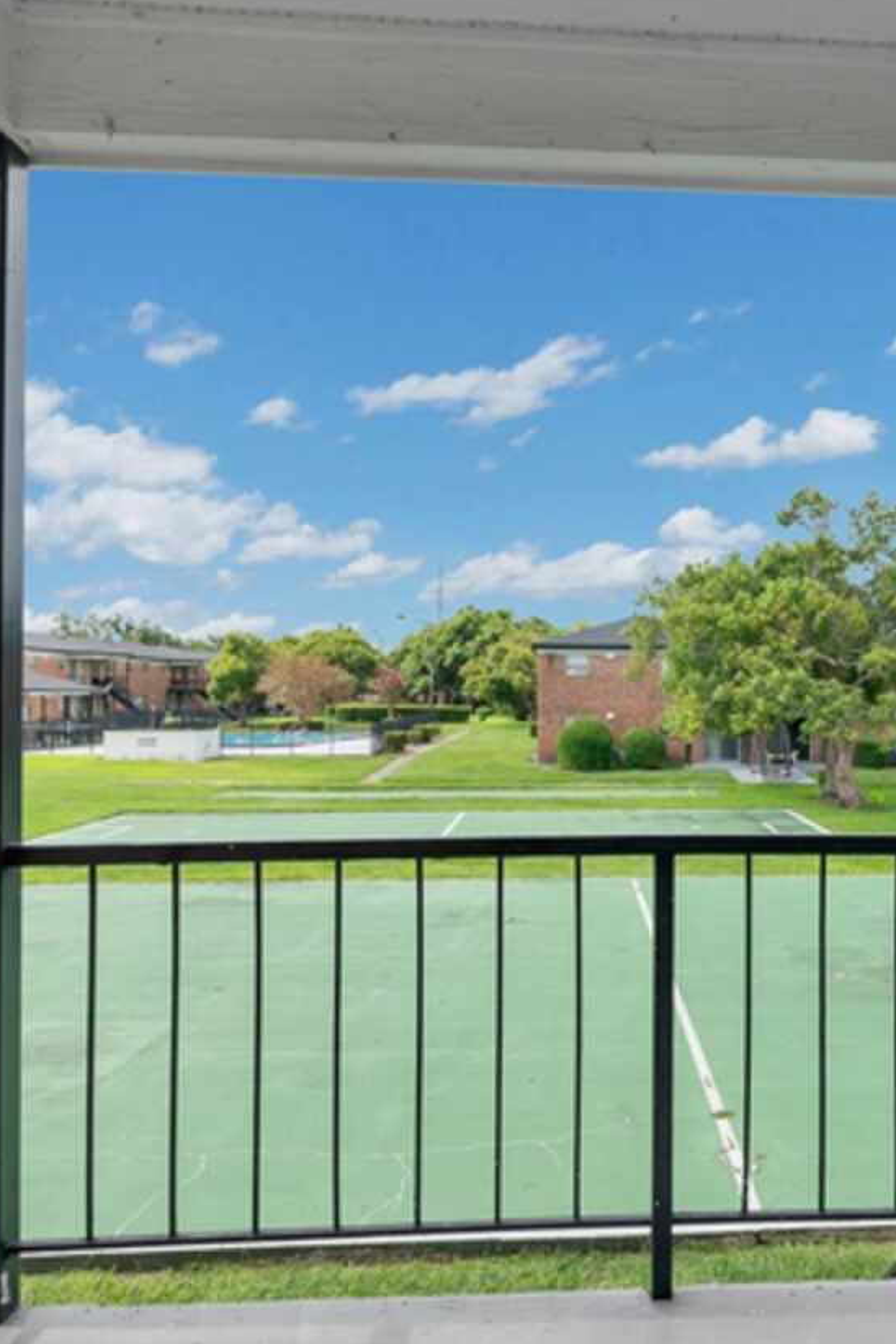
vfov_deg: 65.5
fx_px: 1045
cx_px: 662
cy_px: 685
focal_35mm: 28
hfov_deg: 45.0
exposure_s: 1/400
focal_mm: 12
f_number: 7.1
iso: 400
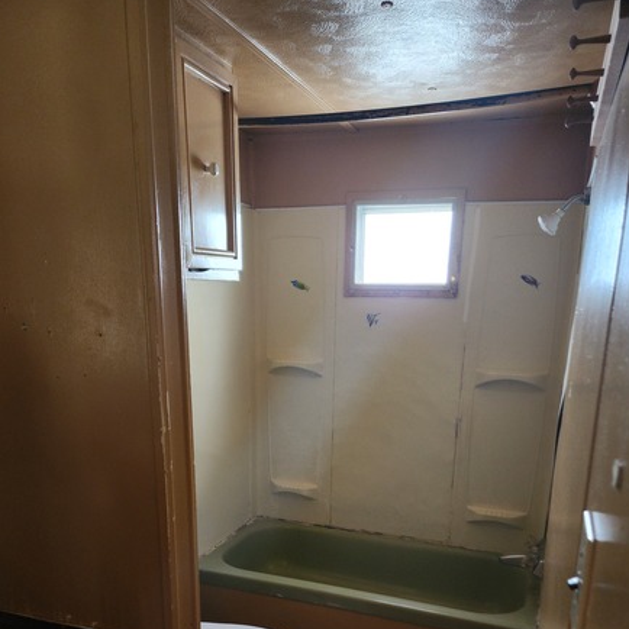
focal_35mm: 30
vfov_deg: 52.1
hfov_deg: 54.0
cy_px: 459
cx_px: 325
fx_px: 617
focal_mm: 6.4
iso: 500
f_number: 1.8
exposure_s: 1/17
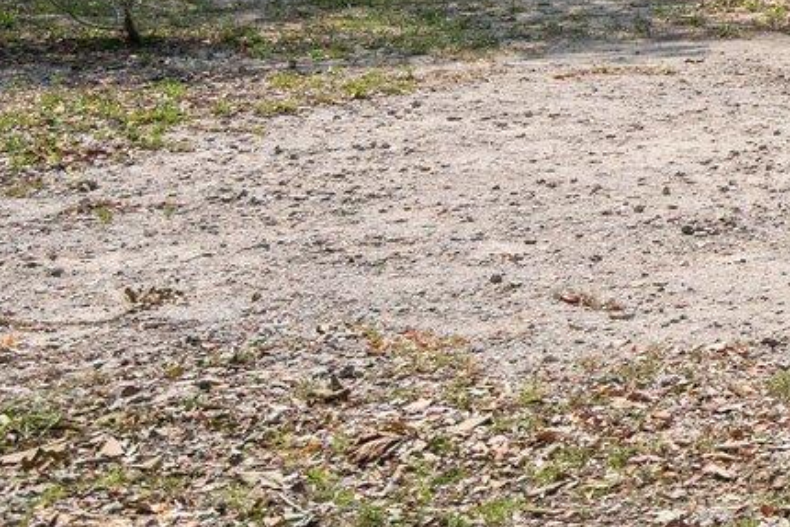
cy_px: -297
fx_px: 2195
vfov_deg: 12.9
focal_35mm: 100
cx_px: 1512
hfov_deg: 16.4
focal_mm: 21
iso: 200
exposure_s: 1/1600
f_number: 4
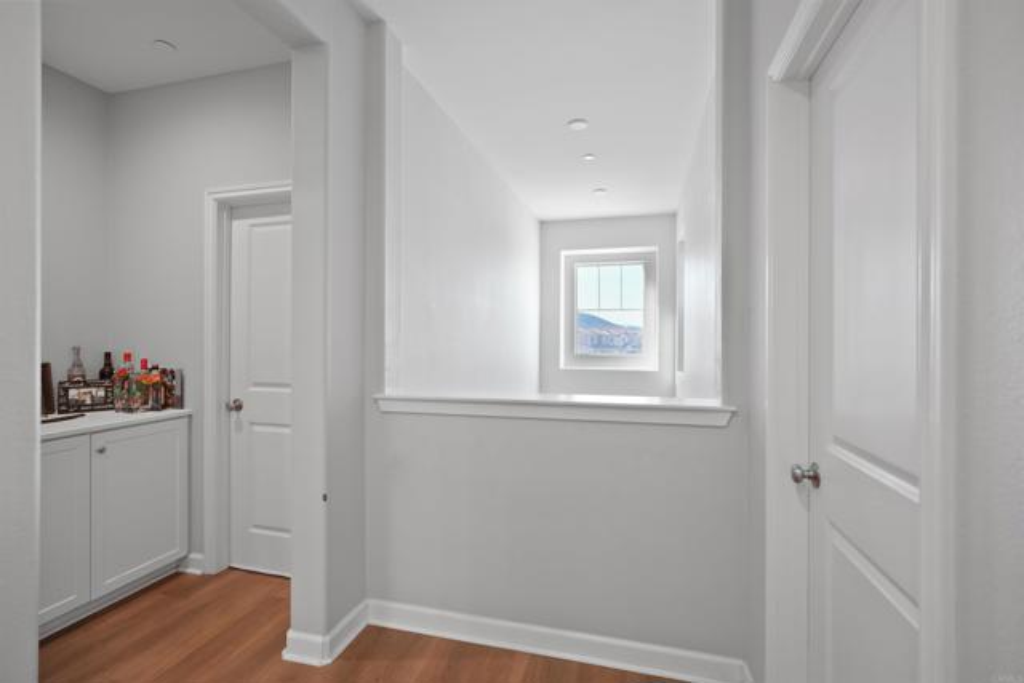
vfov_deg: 73.8
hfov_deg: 96.7
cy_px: 342
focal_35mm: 16
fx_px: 455
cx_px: 512
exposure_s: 1/15
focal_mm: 16
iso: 500
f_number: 4
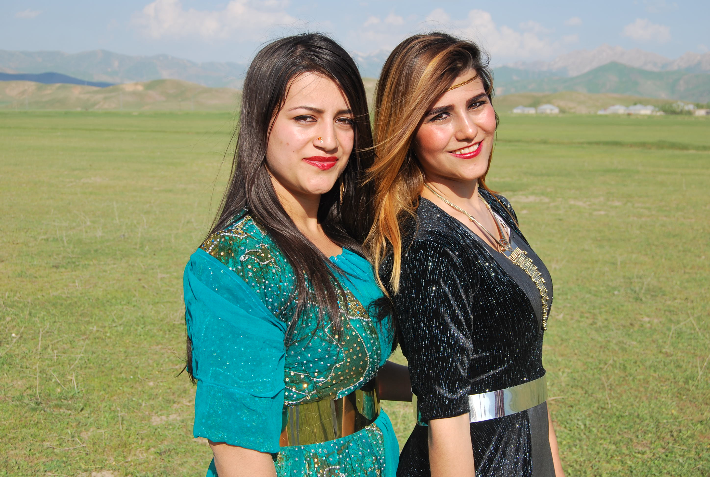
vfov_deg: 26.6
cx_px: 355
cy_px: 238
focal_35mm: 51
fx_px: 1008
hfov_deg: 38.8
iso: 100
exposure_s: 1/250
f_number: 8
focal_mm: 34
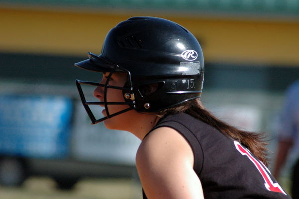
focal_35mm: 405
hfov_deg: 5.1
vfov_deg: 3.4
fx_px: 3361
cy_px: 100
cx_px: 150
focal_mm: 270
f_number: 6.3
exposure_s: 1/2500
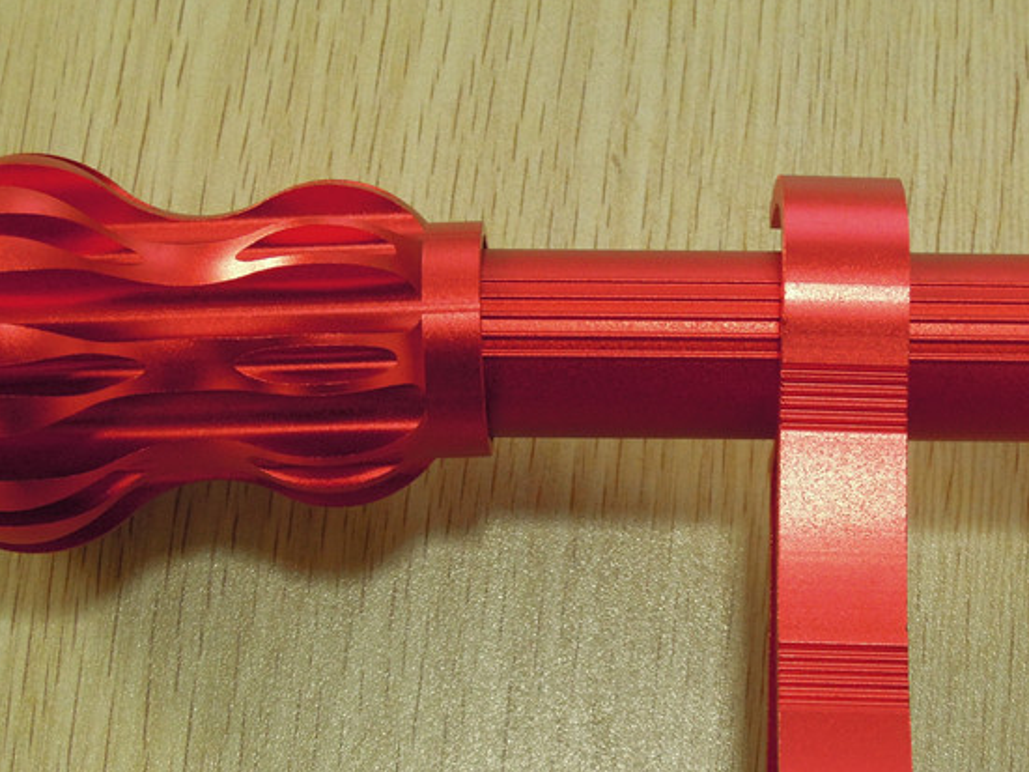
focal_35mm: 90
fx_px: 2675
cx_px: 538
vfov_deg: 16.3
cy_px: 555
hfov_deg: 21.8
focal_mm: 11.1
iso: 400
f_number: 4.2
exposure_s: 1/40
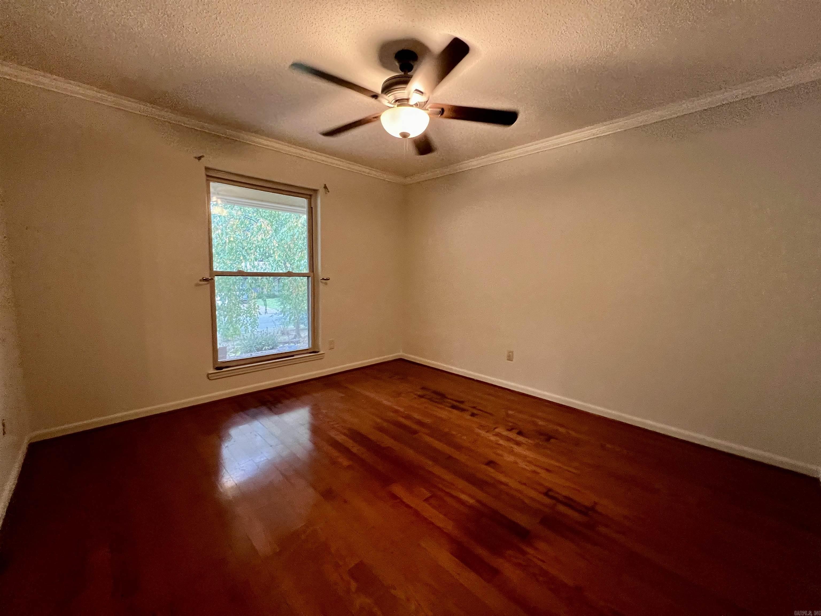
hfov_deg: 106.2
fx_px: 308
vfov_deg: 89.9
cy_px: 308
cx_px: 410
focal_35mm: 13
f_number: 1.8
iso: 640
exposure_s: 1/60
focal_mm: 1.57
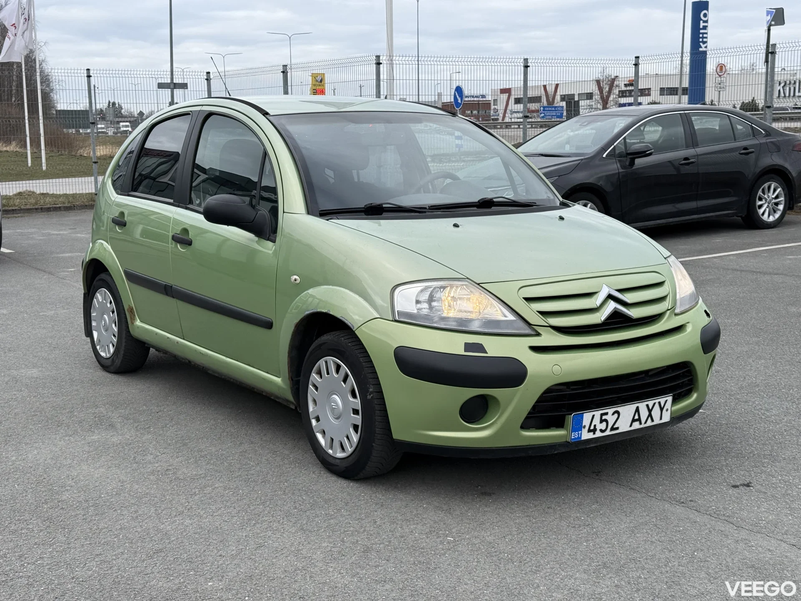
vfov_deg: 30.3
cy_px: 300
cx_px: 400
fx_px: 1111
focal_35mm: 48
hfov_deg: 39.7
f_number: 1.78
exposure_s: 1/1838
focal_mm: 6.76
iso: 64
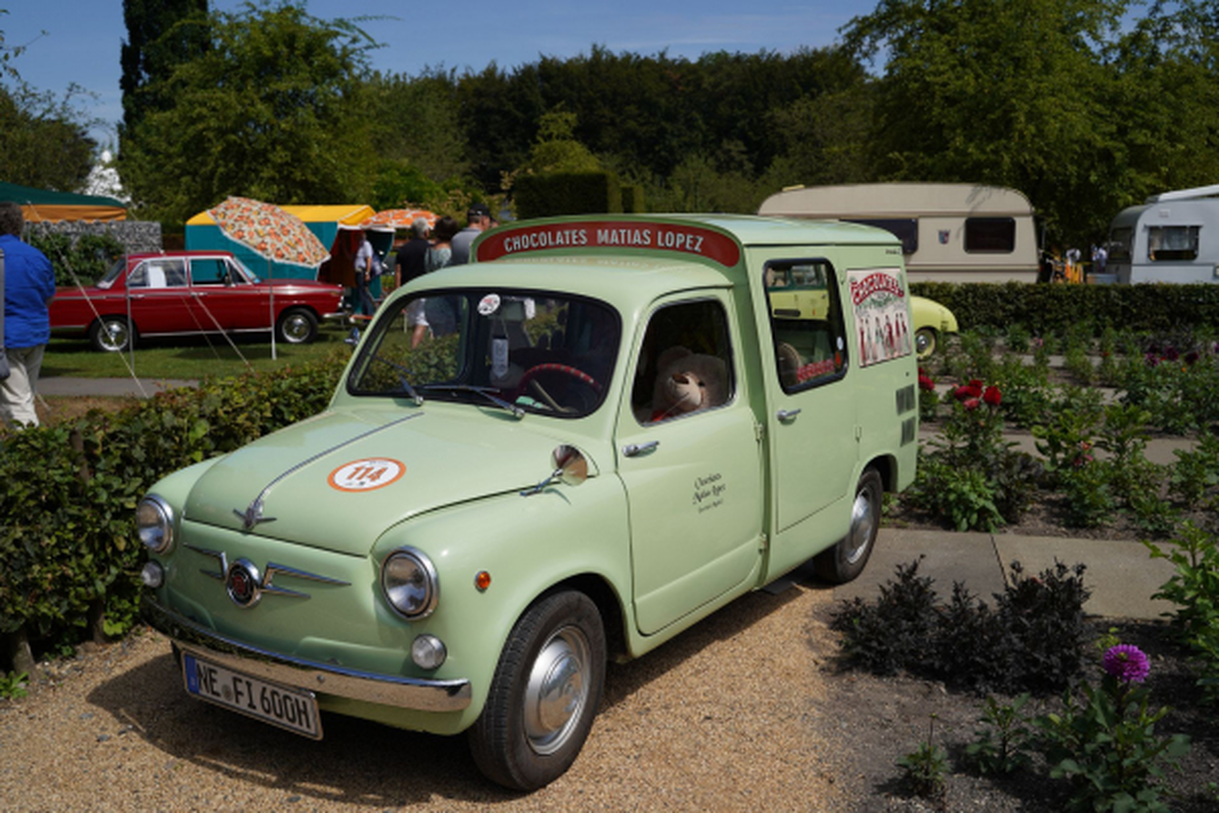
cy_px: 406
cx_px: 610
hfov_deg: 58.7
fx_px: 1083
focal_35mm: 32
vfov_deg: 41.1
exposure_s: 1/800
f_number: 6.3
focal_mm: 32
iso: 100
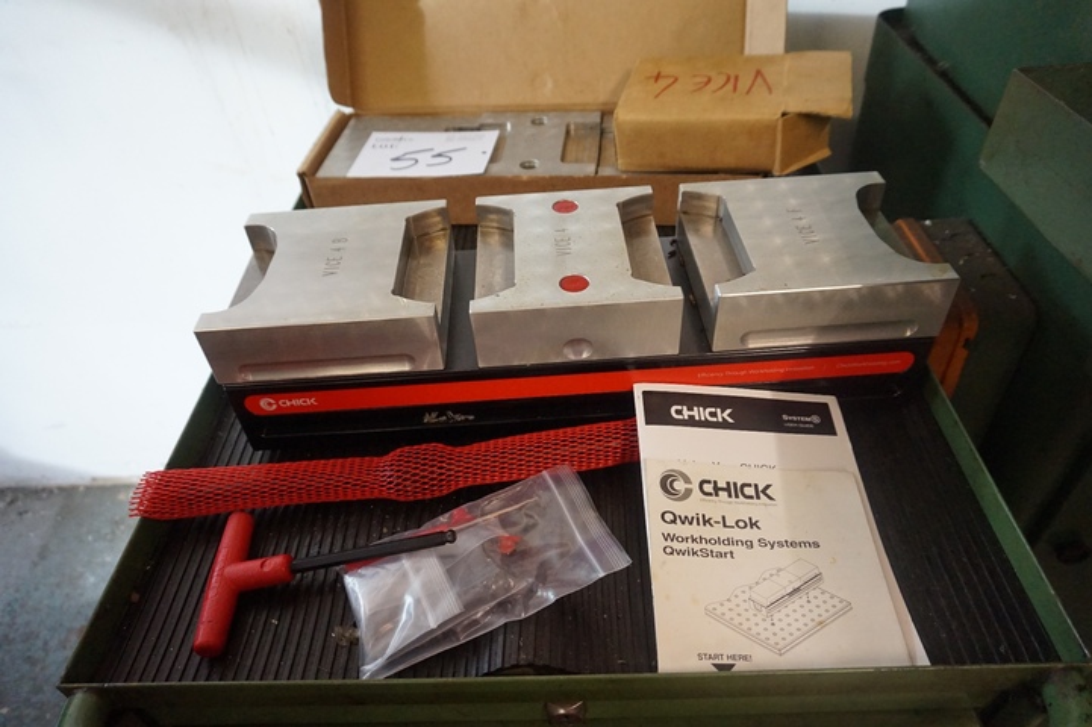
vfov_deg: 53.1
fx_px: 728
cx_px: 546
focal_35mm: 24
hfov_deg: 73.8
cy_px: 364
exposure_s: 1/160
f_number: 3.5
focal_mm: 16
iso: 3200
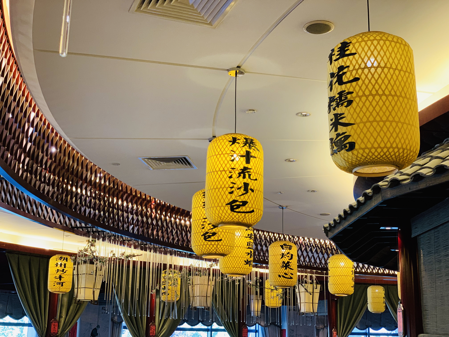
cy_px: 168
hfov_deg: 36.8
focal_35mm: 52
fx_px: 674
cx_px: 224
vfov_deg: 28.0
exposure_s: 1/60
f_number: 2.4
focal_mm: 6
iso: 125
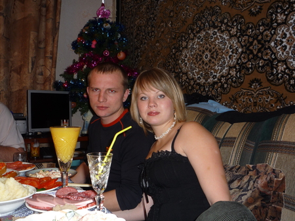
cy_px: 110
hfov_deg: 51.3
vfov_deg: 39.7
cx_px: 148
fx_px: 307
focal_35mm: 36
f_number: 3.7
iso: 100
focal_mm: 6.3
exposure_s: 1/30
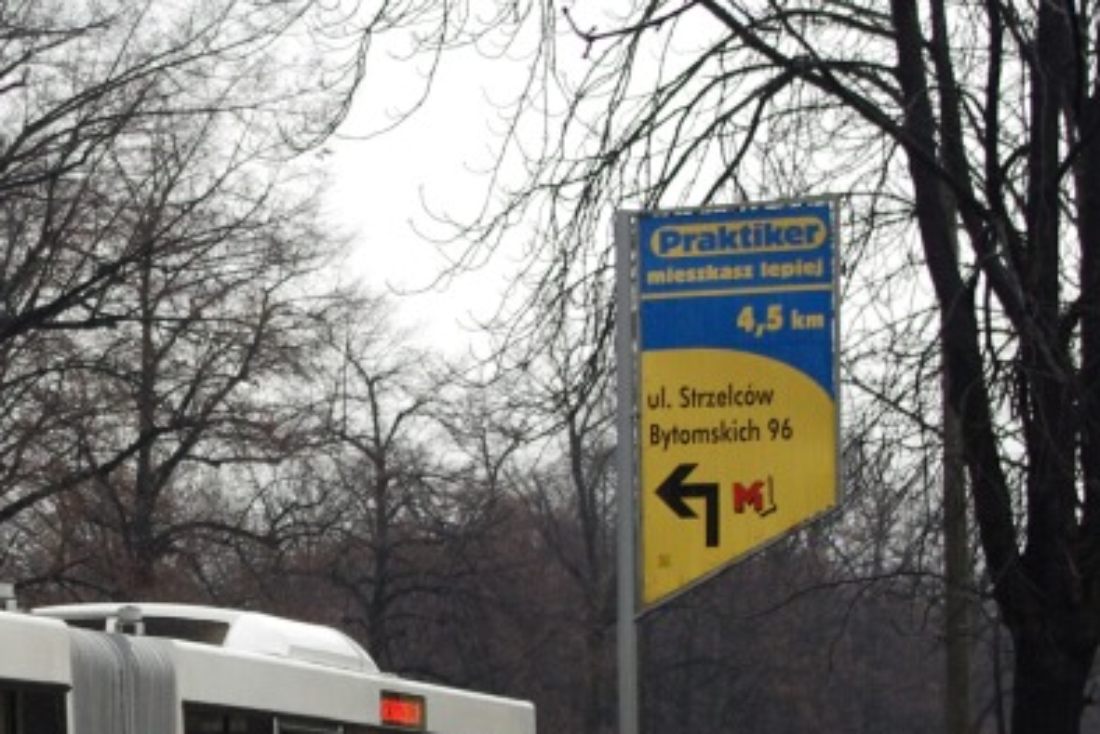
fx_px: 4187
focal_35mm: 137
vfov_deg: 10.0
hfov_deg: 14.7
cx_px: -31
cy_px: 541
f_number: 4.5
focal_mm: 40
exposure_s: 1/640
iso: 1600
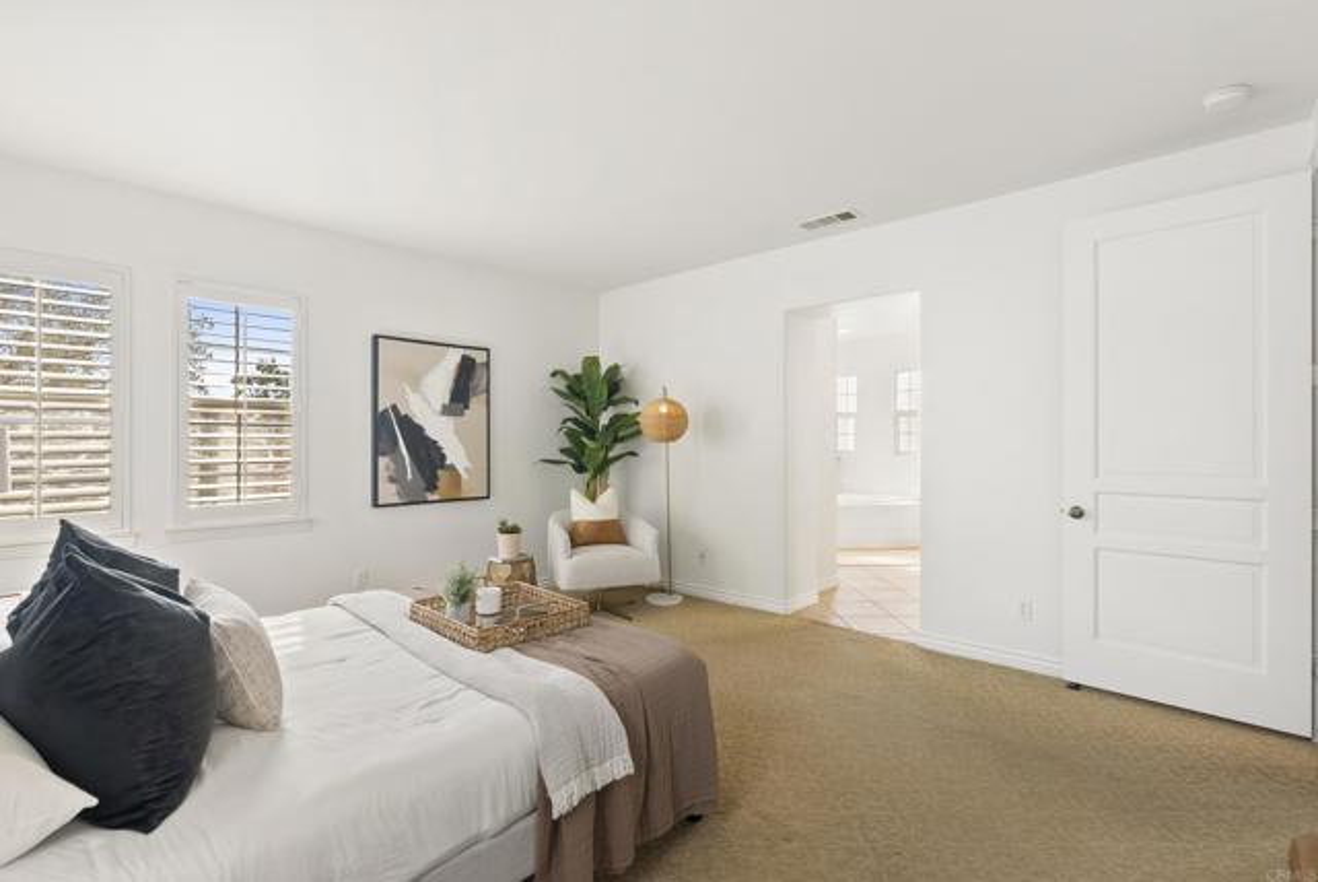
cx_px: 659
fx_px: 586
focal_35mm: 16
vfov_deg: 73.9
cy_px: 441
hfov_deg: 96.7
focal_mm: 16
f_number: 8
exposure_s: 1/5
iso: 500
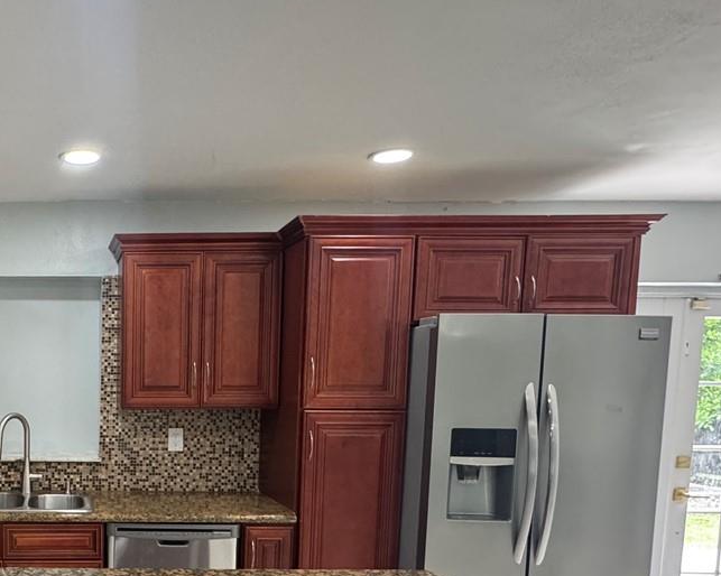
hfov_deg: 46.2
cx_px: 35
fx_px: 725
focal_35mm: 34
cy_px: 448
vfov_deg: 41.7
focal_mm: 2.22
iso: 320
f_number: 2.2
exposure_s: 1/120
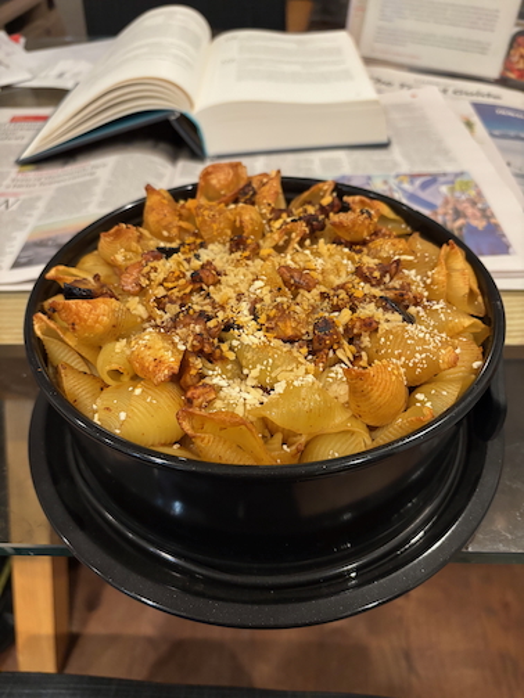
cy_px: 349
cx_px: 262
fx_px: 525
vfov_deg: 67.3
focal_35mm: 26
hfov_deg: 53.1
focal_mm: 5.96
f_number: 1.6
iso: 500
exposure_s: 1/59
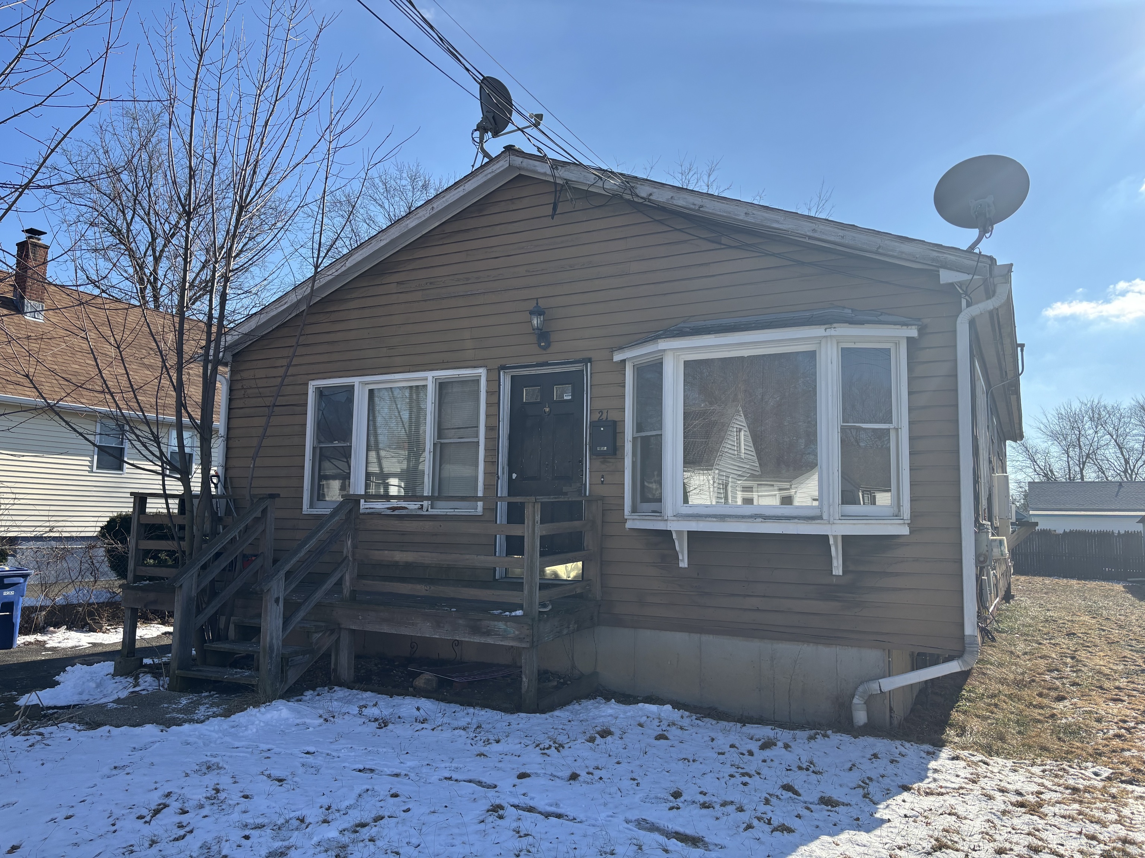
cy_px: 429
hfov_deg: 67.3
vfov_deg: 53.1
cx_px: 572
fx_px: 860
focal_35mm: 26
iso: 50
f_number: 1.6
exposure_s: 1/2933
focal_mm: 5.96
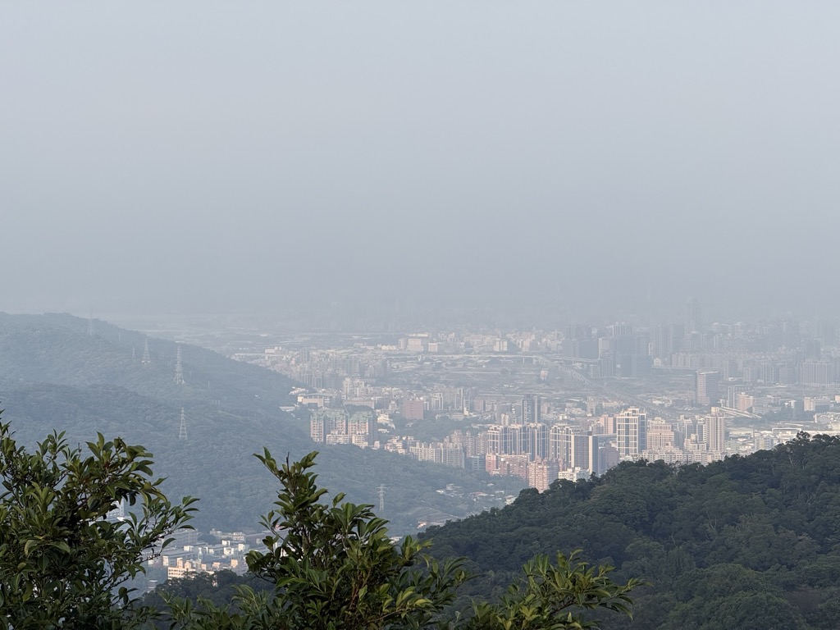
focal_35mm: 120
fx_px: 2912
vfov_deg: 12.3
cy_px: 315
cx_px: 420
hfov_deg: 16.4
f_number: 2.8
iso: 50
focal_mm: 15.66
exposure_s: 1/776
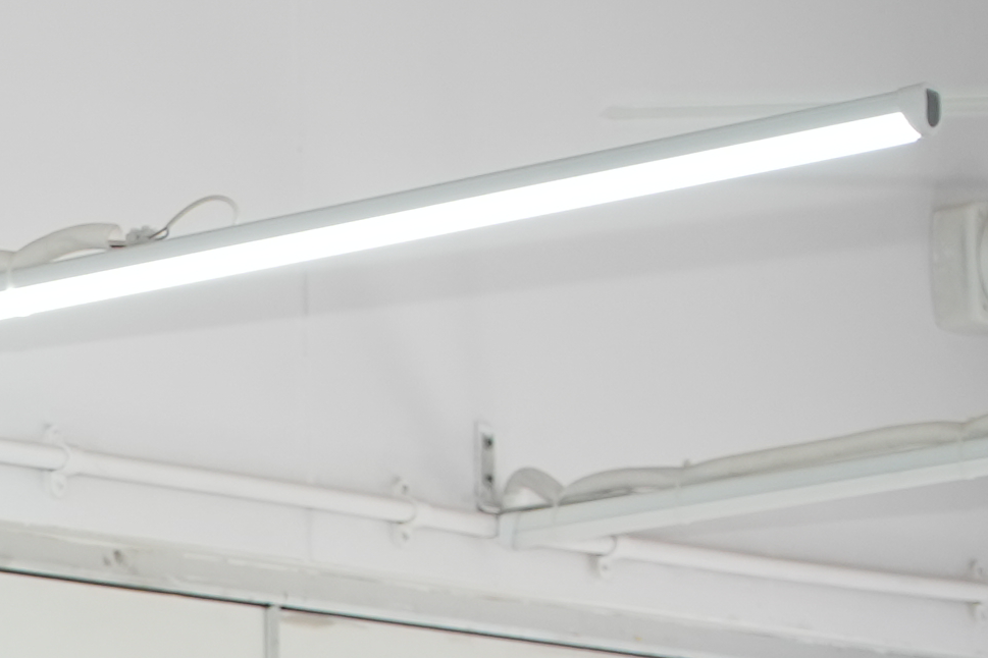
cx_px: -2086
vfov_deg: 5.1
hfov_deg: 7.2
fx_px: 6943
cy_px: 1990
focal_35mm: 253
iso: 200
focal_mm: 35
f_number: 2.8
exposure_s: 1/160
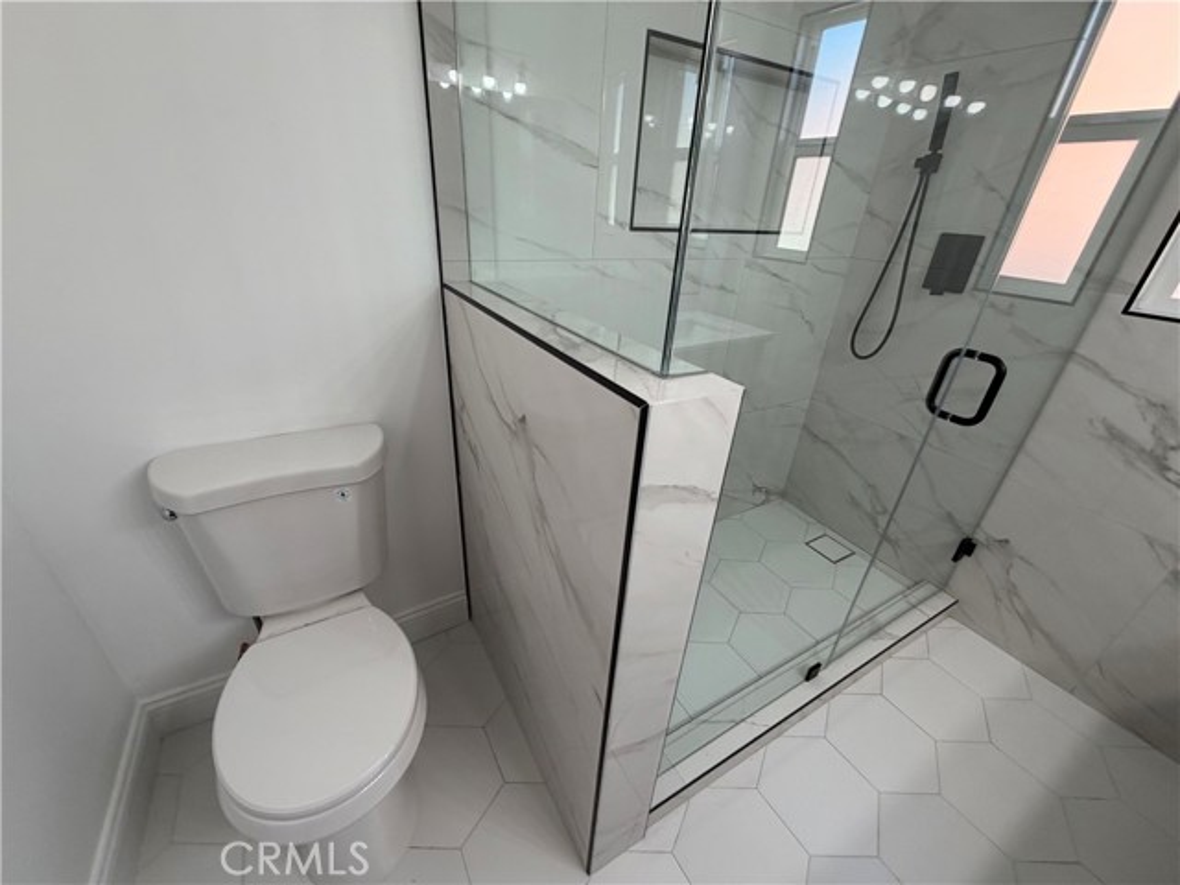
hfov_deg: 102.1
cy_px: 442
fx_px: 477
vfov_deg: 85.7
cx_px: 590
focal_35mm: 14
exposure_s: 1/120
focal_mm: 2.22
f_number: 2.2
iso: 100
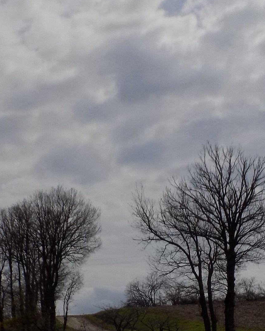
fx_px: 981
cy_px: 257
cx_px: 116
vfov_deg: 19.0
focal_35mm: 100
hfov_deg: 15.4
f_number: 11.8
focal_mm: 8.1
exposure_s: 1/320
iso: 80
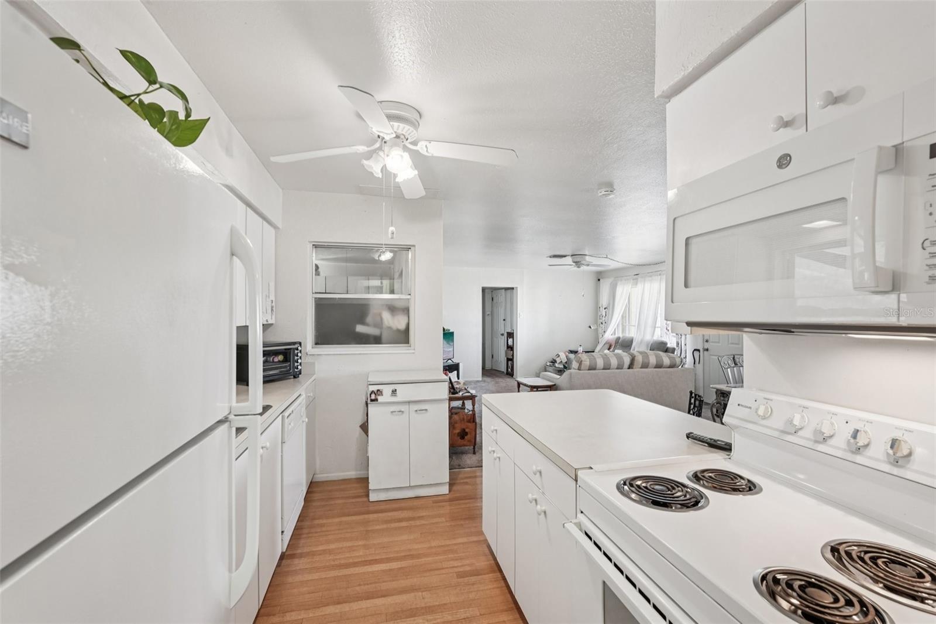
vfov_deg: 73.7
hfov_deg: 96.7
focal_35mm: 16
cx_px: 468
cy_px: 312
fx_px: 416
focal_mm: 16
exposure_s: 1/8
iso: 400
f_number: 8
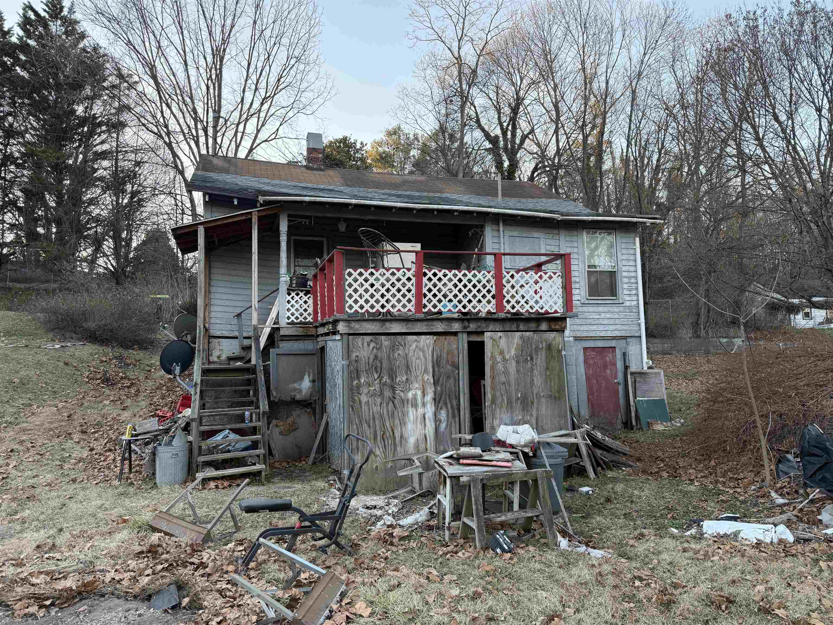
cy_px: 312
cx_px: 416
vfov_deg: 56.8
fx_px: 578
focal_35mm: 24
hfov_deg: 71.6
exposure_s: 1/243
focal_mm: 6.76
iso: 100
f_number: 1.78
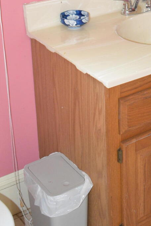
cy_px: -16
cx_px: 168
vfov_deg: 24.2
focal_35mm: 79
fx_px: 497
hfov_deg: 16.7
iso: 1250
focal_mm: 18
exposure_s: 1/60
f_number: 3.5
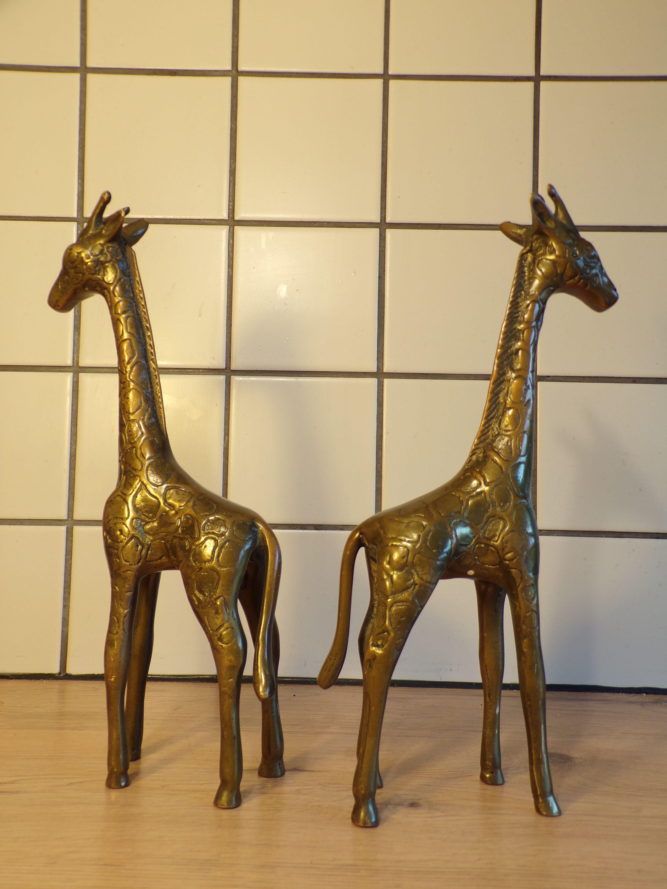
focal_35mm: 28
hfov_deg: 49.7
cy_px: 444
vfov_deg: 63.4
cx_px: 334
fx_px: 719
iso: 100
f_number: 3.1
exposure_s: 1/38
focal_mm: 5
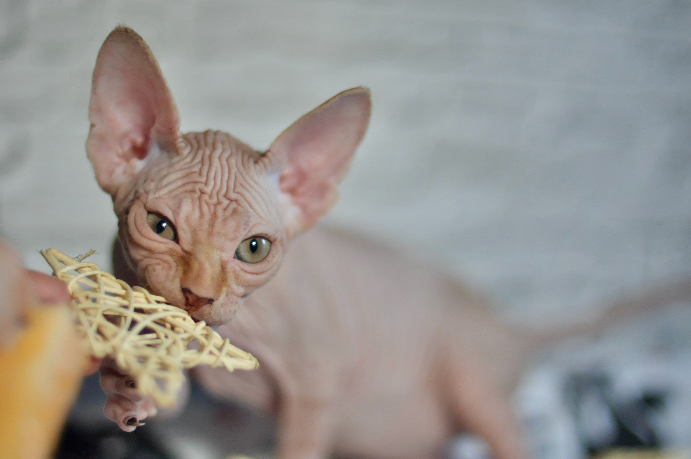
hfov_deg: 27.0
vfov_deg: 18.1
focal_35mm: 75
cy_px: 230
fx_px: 1438
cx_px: 346
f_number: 1.4
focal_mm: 50
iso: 800
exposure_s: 1/1600
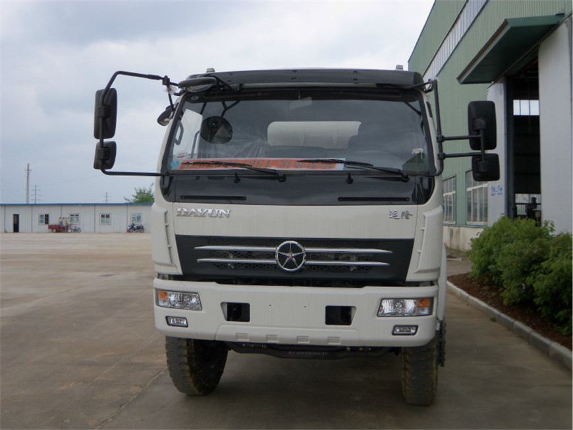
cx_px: 286
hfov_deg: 49.0
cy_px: 215
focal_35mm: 38
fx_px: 629
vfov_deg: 37.7
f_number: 4.3
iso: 64
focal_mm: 6.8
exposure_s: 1/200
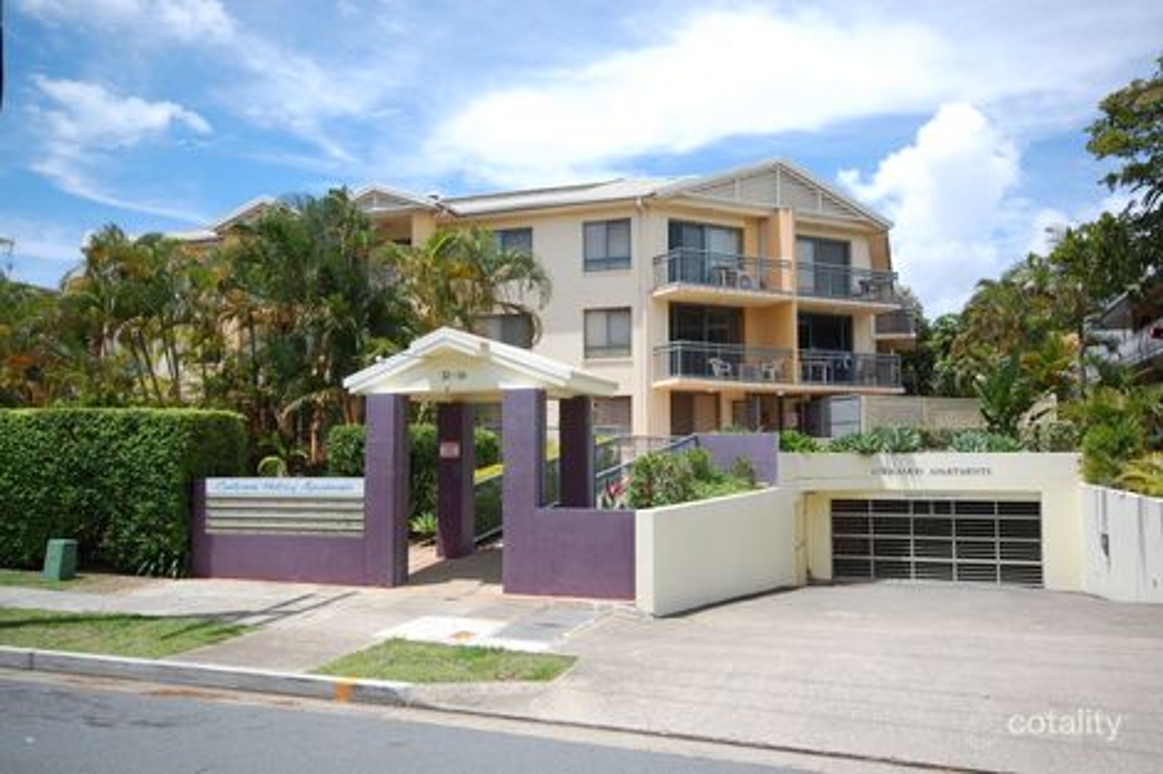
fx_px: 969
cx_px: 582
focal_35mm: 30
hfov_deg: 61.9
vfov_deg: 43.6
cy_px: 387
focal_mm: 20
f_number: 9
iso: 200
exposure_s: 1/320
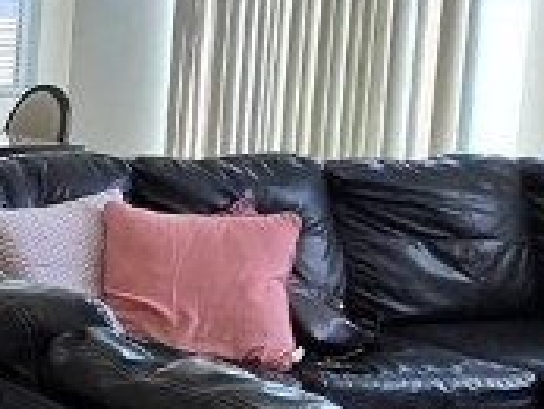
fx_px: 1211
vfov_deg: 19.1
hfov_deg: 16.1
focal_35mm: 77
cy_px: 132
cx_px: -670
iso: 50
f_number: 2.2
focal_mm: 1.7
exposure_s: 1/60
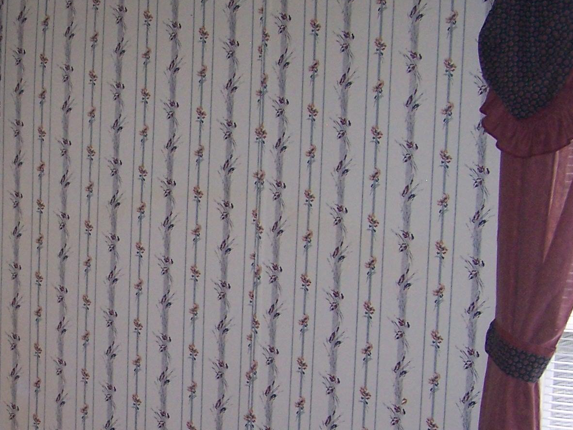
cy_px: 317
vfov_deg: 17.7
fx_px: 1374
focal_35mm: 83
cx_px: 42
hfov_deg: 22.9
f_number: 2.8
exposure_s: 1/60
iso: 140
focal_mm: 6.3
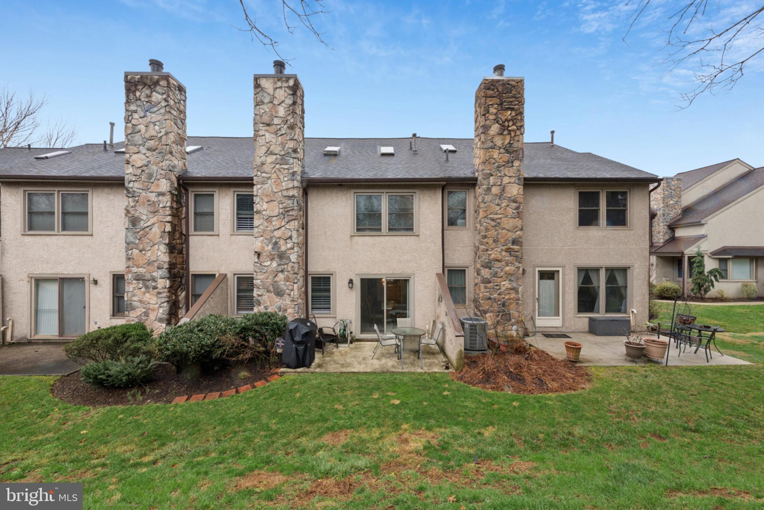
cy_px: 255
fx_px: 297
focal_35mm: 14
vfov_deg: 81.3
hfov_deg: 104.2
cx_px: 382
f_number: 11
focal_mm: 14
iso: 250
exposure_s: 1/50
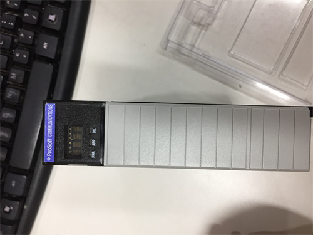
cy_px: 118
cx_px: 156
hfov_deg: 61.7
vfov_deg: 48.2
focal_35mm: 29
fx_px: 262
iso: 40
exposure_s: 1/33
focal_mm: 4.15
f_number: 2.2
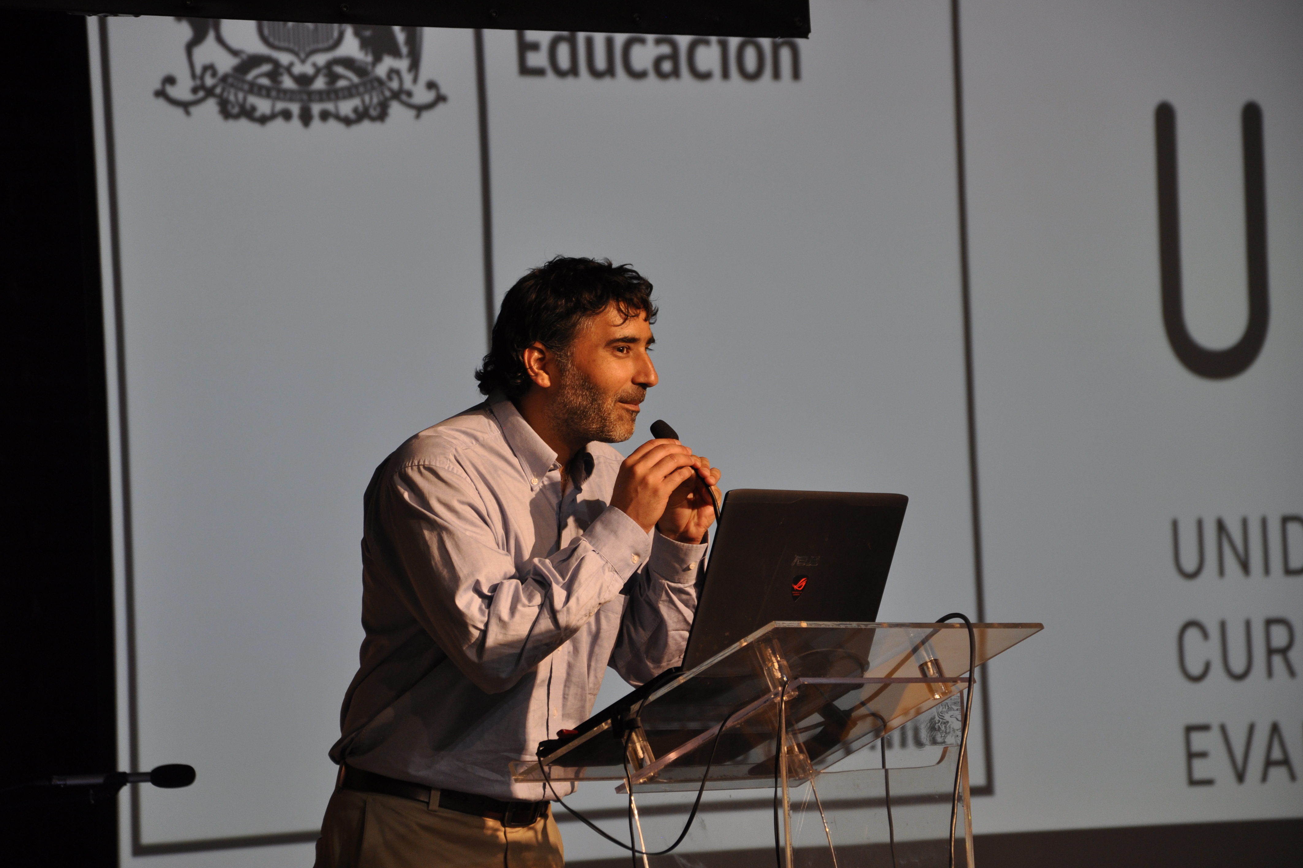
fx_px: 5736
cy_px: 435
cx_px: 647
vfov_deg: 8.7
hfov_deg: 13.0
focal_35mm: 159
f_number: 5.6
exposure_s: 1/30
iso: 400
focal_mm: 105
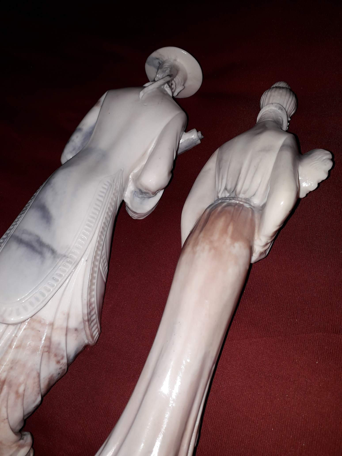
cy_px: 228
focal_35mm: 27
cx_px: 171
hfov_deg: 51.4
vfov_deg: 65.3
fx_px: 356
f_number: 1.9
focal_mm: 3.6
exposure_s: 1/128
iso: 40
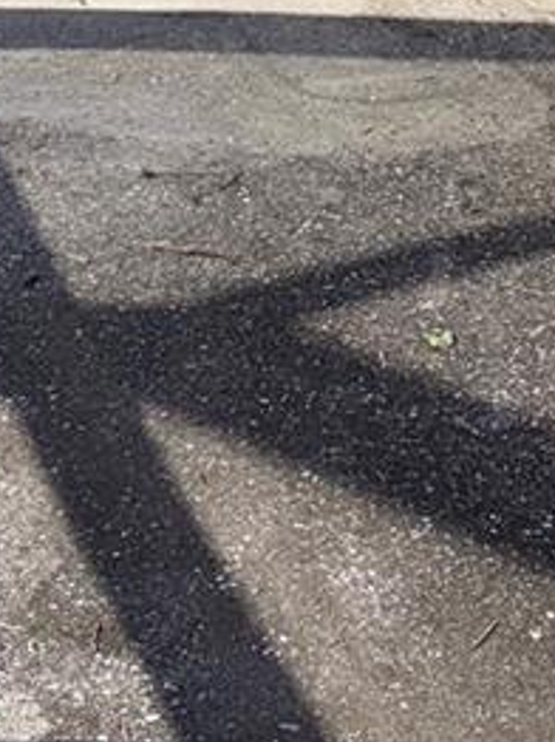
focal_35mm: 110
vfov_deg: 17.2
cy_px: -130
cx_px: 917
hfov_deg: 12.5
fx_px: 2355
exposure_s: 1/3953
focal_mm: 6.76
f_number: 1.78
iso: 64
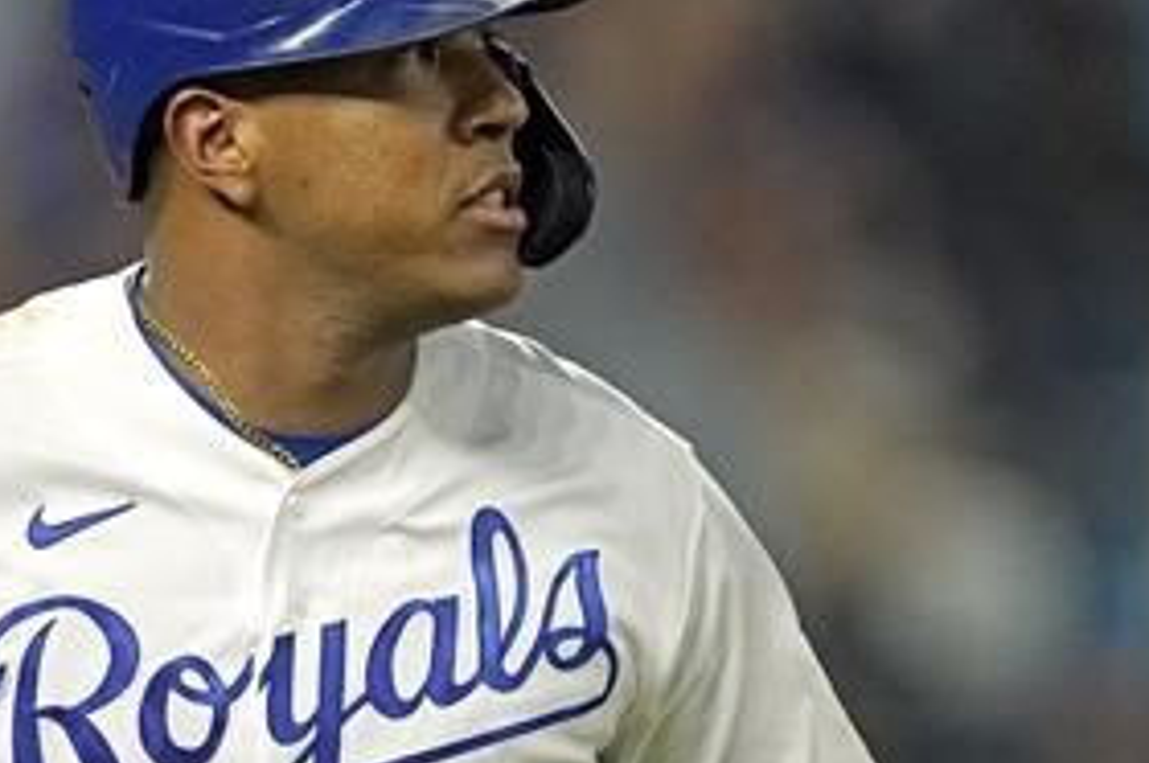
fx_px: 44440
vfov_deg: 1.0
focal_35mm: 1394
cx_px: 361
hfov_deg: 1.5
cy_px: 617
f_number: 4
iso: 6400
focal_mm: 600
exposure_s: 1/2500
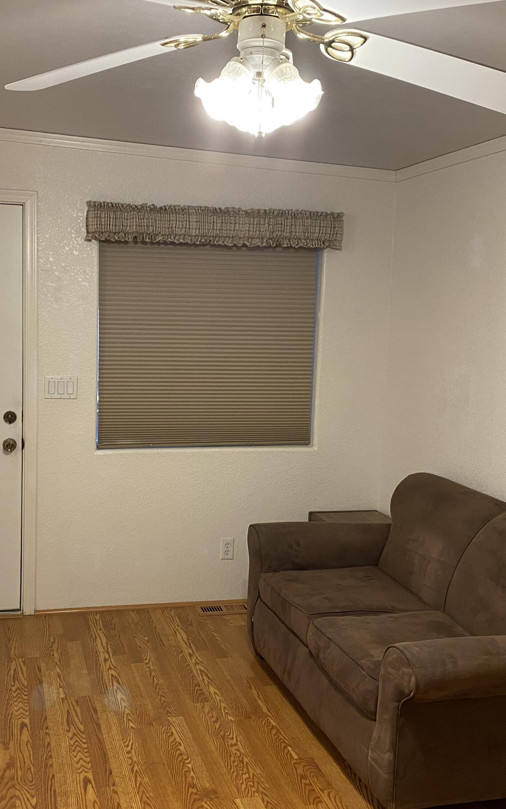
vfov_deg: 52.7
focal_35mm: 37
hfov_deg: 34.2
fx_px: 816
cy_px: 403
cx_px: 176
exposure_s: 1/60
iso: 160
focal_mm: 4.25
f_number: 1.8
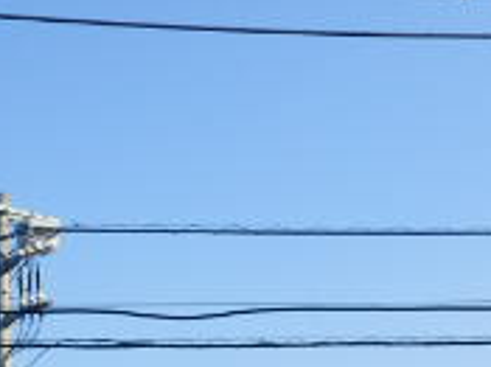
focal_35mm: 121
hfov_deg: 15.7
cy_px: 619
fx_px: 1715
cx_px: 595
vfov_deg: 11.5
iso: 80
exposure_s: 1/640
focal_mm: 5.9
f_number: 3.7
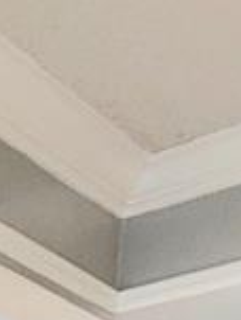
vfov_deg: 13.3
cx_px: -543
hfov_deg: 9.8
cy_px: 795
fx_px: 952
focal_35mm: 103
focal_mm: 2.2
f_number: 2.2
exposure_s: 1/60.2
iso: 400
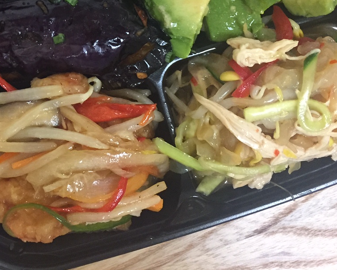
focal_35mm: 61
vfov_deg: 23.9
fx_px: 609
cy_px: 0
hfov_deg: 30.0
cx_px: 52
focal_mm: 4.15
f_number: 2.2
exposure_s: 1/30
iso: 200
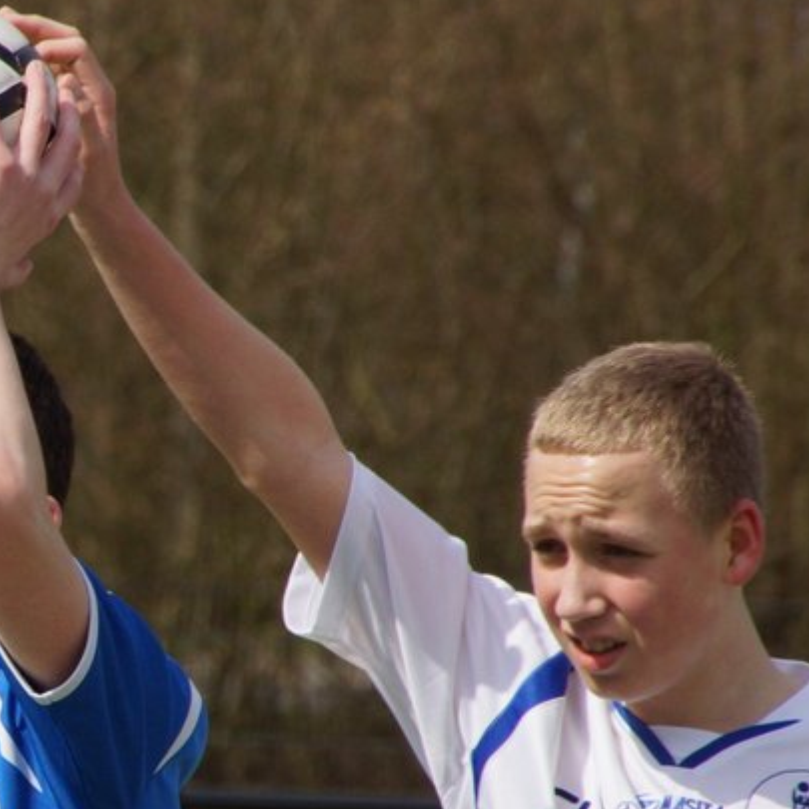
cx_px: -108
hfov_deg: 2.2
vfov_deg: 2.2
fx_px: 21285
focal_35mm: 805
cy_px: 536
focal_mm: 250
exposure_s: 1/1000
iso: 640
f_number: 13
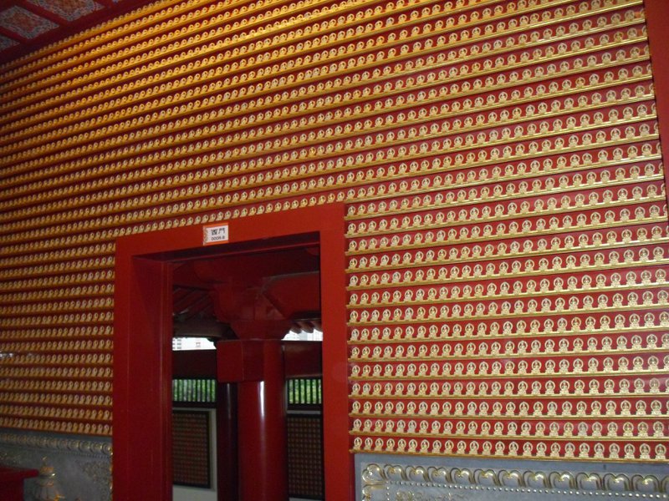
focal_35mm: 38
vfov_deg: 37.7
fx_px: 734
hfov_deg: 49.0
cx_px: 334
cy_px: 250
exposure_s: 1/60
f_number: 2.8
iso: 400
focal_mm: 6.2
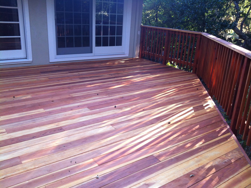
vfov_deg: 40.6
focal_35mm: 35
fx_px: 253
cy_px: 94
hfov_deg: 52.7
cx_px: 126
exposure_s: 1/60
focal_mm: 3.85
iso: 80
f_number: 2.8
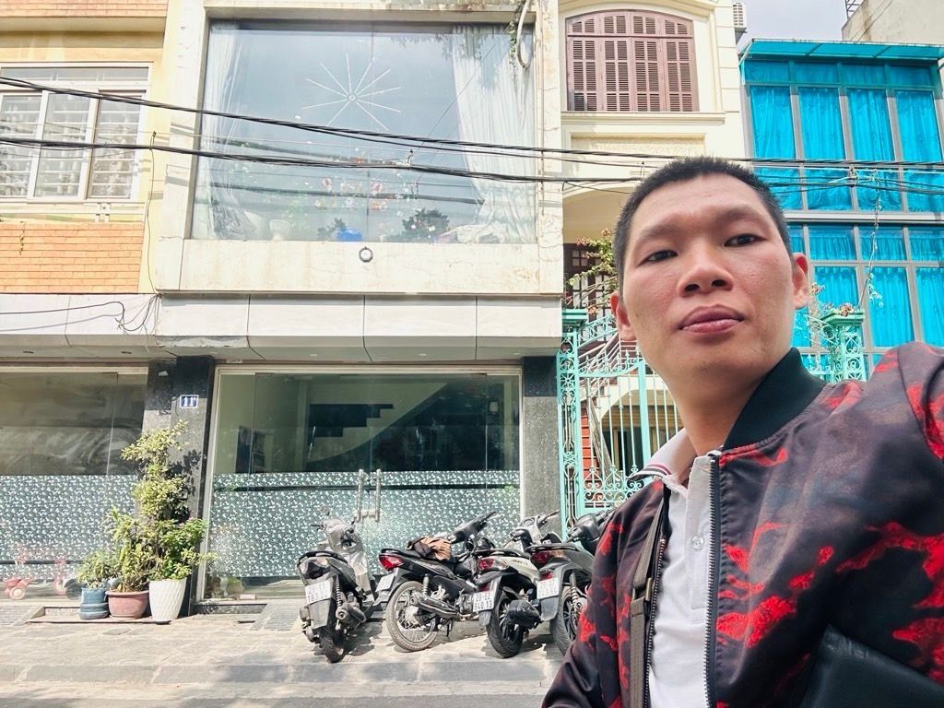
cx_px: 472
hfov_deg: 73.9
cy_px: 354
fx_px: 627
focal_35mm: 23
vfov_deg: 58.9
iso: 25
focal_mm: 2.69
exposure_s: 1/651
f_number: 1.9
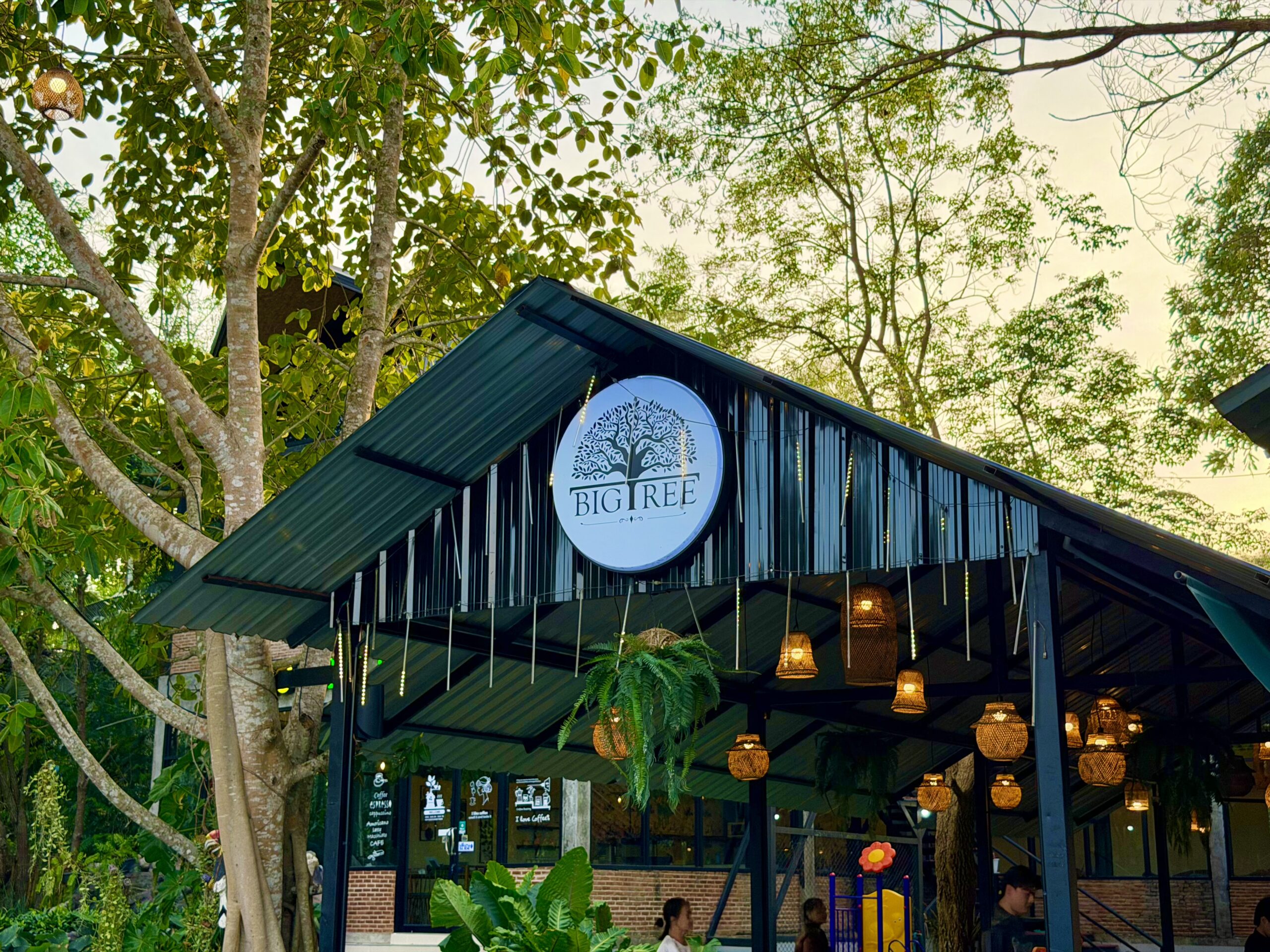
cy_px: 476
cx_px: 635
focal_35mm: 48
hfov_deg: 39.7
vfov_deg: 30.3
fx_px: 1761
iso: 80
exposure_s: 1/538
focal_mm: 6.76
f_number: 1.78
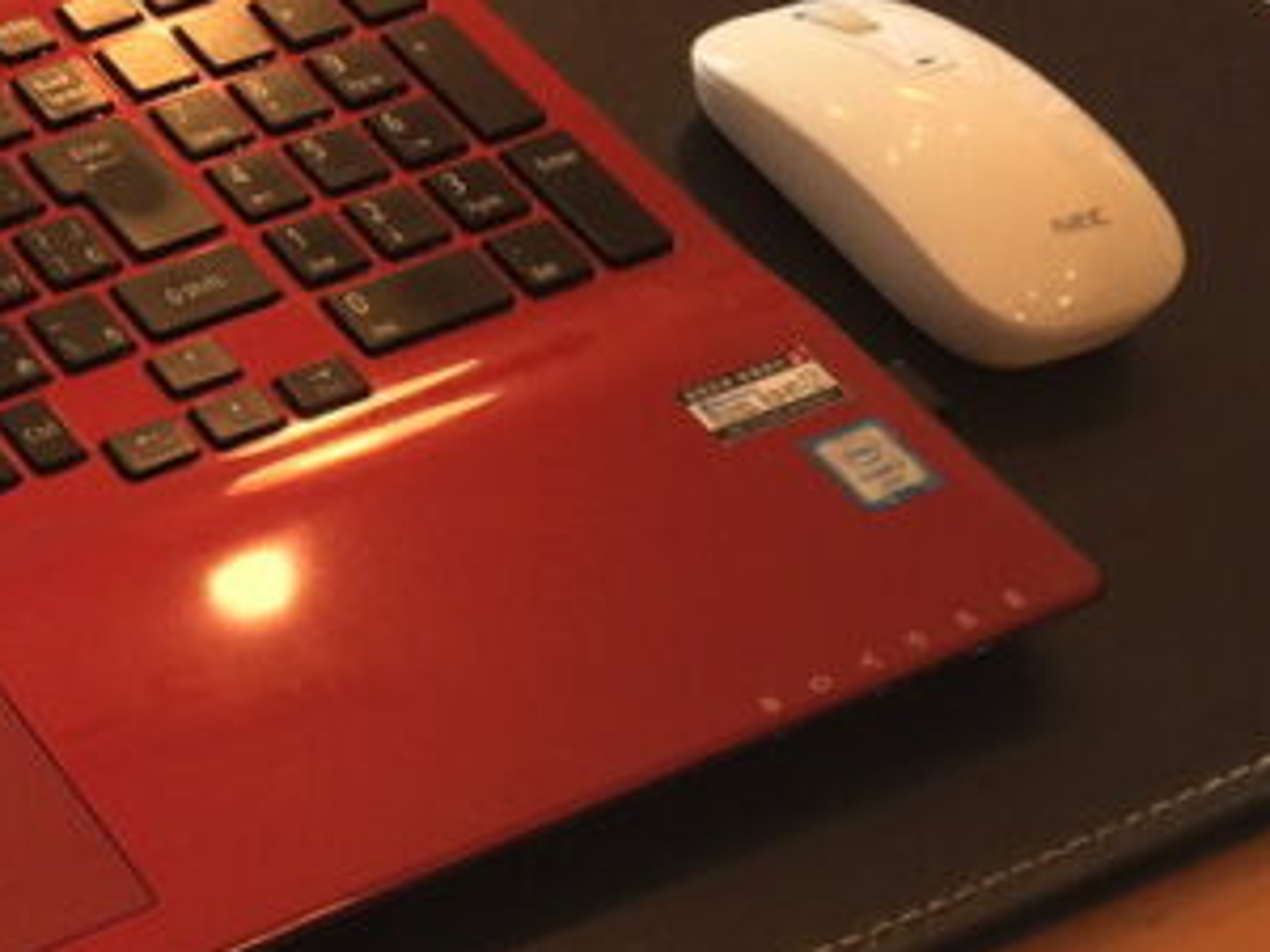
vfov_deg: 14.7
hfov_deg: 17.7
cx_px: -648
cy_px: -13
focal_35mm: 99
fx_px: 3632
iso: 40
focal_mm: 4.15
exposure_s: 1/40
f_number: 2.2
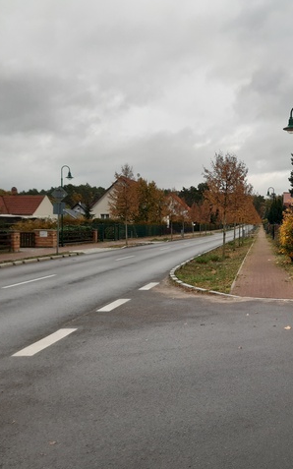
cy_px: 235
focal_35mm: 37
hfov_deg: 32.0
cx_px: 285
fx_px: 473
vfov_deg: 52.8
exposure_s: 1/521
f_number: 1.7
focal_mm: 3.92
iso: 40
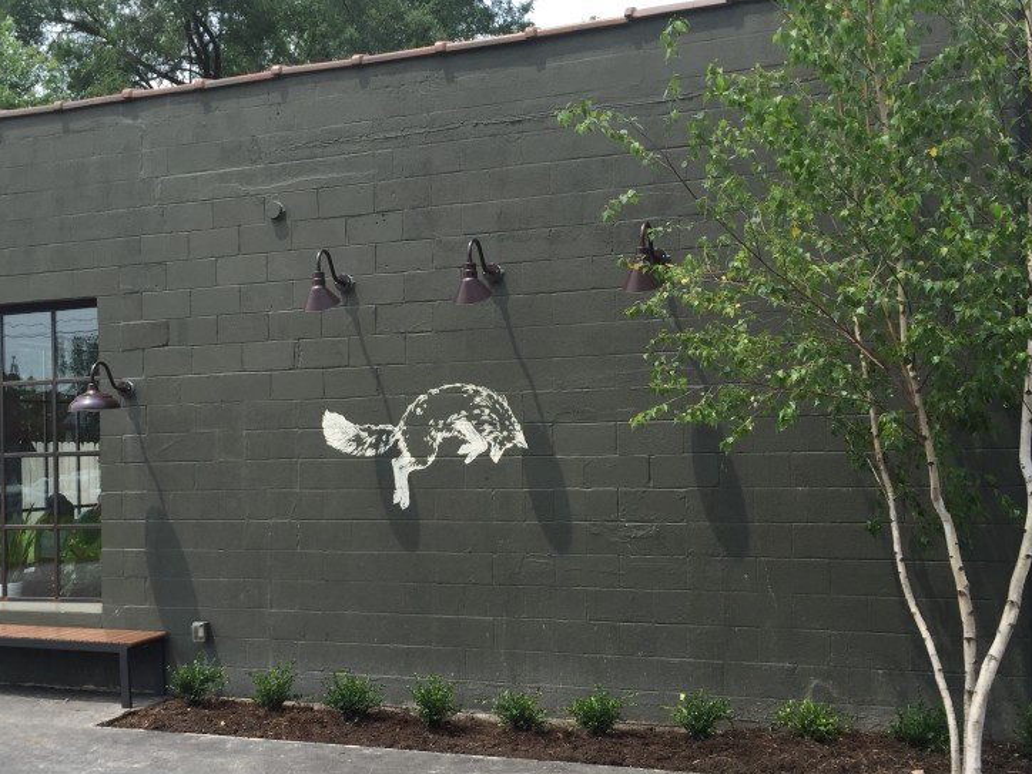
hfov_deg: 45.7
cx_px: 445
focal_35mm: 41
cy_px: 433
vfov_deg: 35.1
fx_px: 1222
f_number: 2.2
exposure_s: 1/920
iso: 32
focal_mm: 4.15
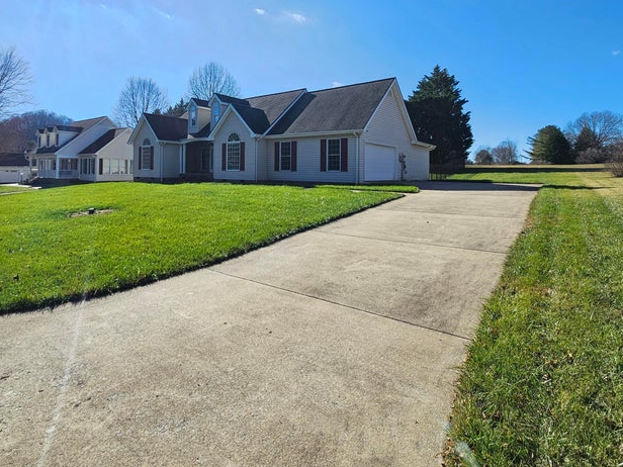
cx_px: 258
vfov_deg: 70.0
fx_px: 324
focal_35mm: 18
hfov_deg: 87.0
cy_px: 164
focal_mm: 2.2
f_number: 2.2
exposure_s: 1/2000
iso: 50
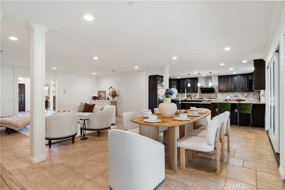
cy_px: 95
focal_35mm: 18
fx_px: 142
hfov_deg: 90.0
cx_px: 142
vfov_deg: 67.3
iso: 800
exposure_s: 1/4
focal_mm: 18
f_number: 6.7
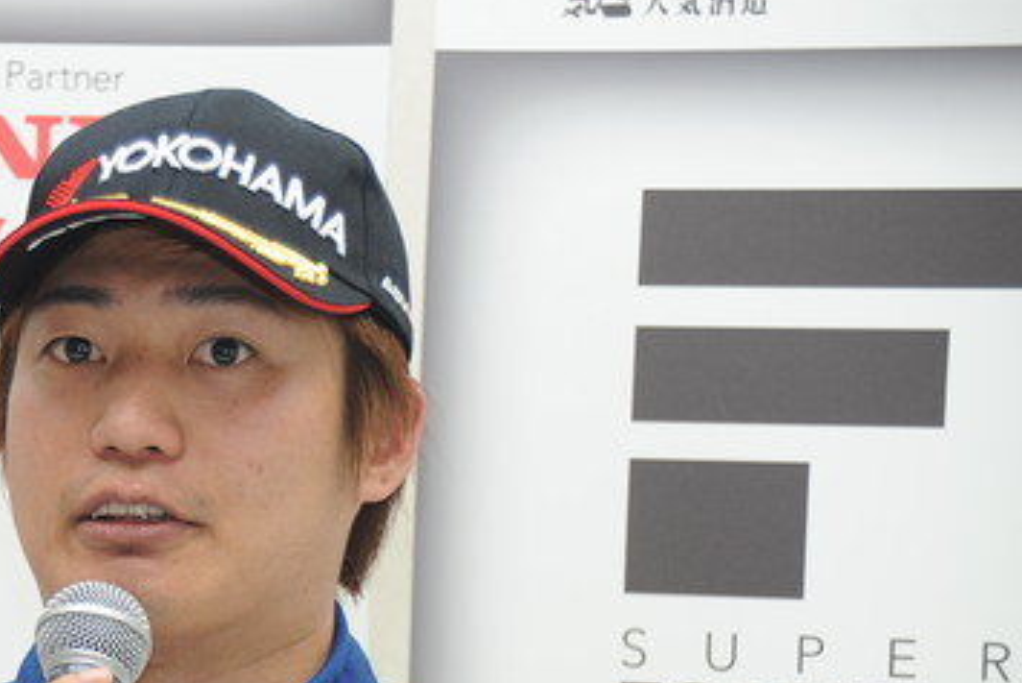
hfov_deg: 9.0
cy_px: 625
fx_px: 6447
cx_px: 81
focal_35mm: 227
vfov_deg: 6.0
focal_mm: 112
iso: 800
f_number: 5.6
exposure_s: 1/125
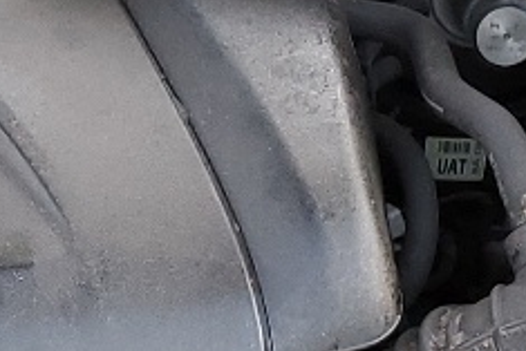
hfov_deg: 11.1
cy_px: 360
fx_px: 2690
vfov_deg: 7.4
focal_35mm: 184
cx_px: 18
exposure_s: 1/60.2
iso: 92
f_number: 1.5
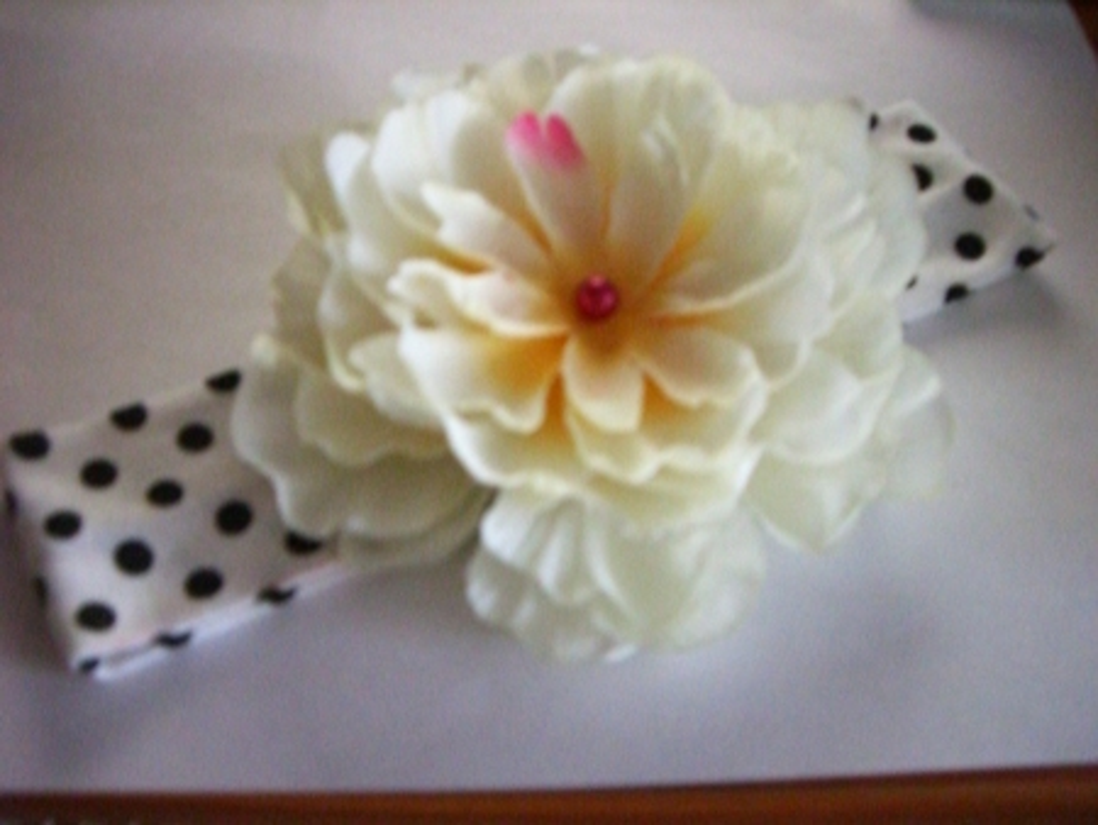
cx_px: 549
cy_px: 412
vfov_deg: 37.8
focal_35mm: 38
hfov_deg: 49.0
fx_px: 1206
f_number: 2.7
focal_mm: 6.2
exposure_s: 1/15
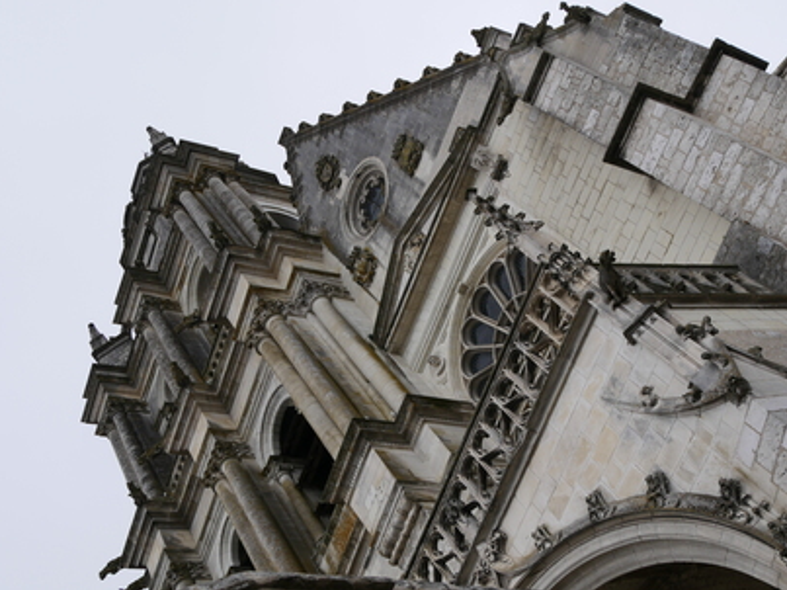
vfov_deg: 30.2
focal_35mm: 48
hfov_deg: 39.6
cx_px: 424
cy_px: 312
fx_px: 1091
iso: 200
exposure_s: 1/320
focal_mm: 21
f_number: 6.3
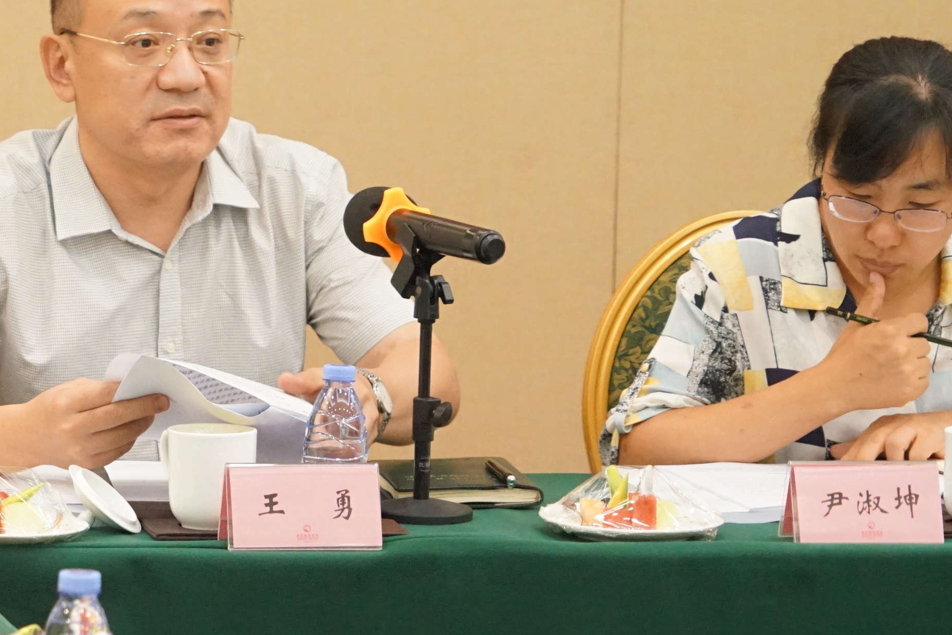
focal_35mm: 235
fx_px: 6214
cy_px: -24
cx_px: 19
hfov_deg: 8.7
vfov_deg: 5.8
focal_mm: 110
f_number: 6.3
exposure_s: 1/125
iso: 6400
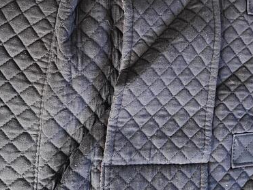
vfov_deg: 39.4
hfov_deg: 51.1
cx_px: 147
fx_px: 263
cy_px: 70
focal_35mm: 36
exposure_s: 1/30
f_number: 1.7
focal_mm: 6.3
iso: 500
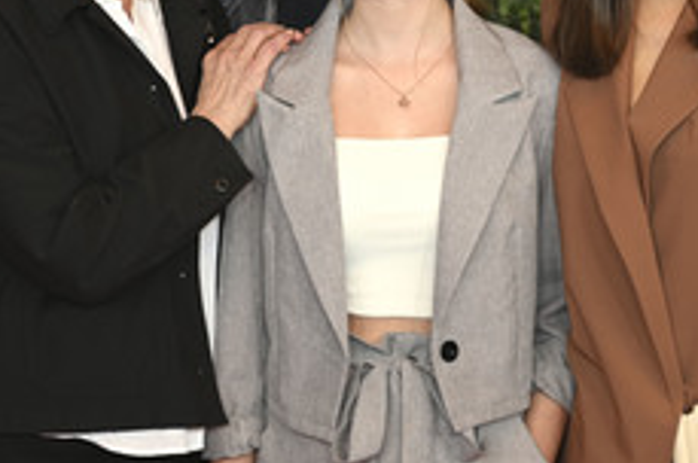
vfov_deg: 9.2
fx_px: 2865
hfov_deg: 13.9
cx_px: 419
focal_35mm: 148
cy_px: 125
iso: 250
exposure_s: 1/125
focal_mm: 75
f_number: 2.8
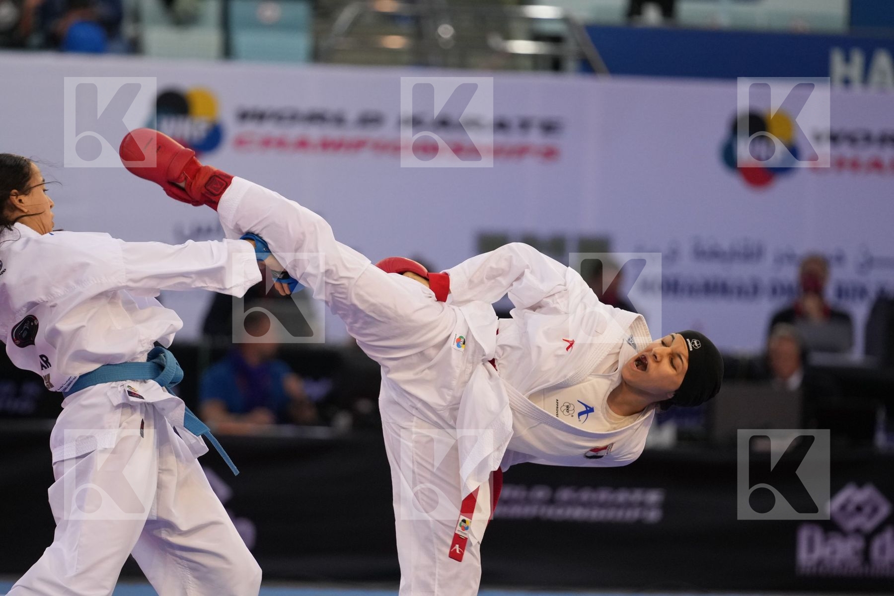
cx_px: 447
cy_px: 298
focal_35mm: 300
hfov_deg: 6.9
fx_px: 7449
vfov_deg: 4.6
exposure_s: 1/1000
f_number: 2.8
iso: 2000
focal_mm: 200
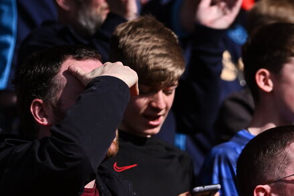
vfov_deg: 4.2
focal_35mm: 328
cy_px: 168
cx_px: 258
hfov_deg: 6.3
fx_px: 2680
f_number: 2.8
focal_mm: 140
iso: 250
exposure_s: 1/10000
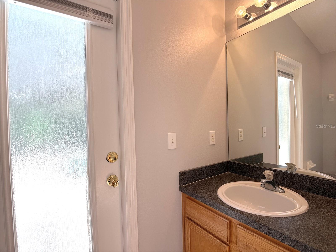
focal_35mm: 24
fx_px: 233
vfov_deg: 56.8
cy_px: 126
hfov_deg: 71.6
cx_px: 168
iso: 100
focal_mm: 6.76
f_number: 1.78
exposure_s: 1/341
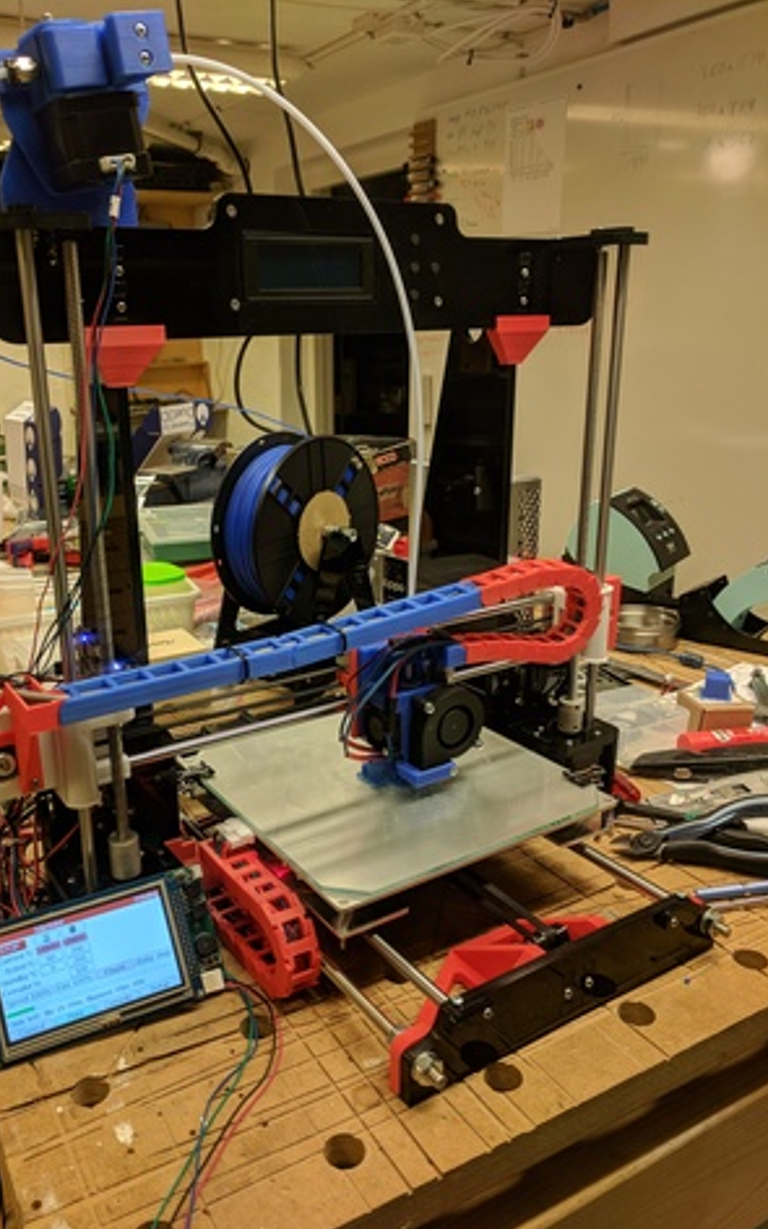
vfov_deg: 66.5
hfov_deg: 44.3
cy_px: 622
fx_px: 938
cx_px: 305
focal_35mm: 28
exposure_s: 1/100
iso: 75
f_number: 2
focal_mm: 4.67
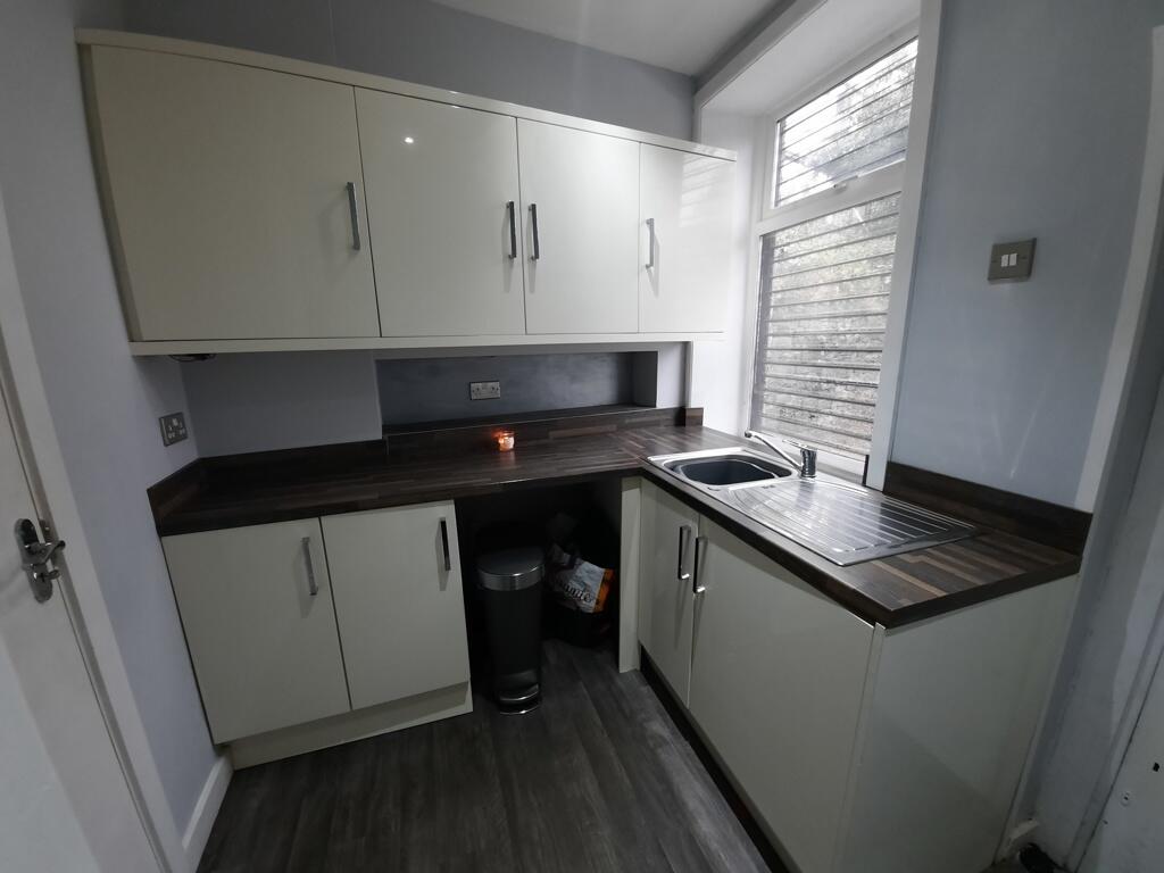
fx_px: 437
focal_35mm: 13
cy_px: 436
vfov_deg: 89.9
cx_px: 582
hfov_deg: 106.2
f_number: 2.2
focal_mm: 1.74
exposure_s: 1/25
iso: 250
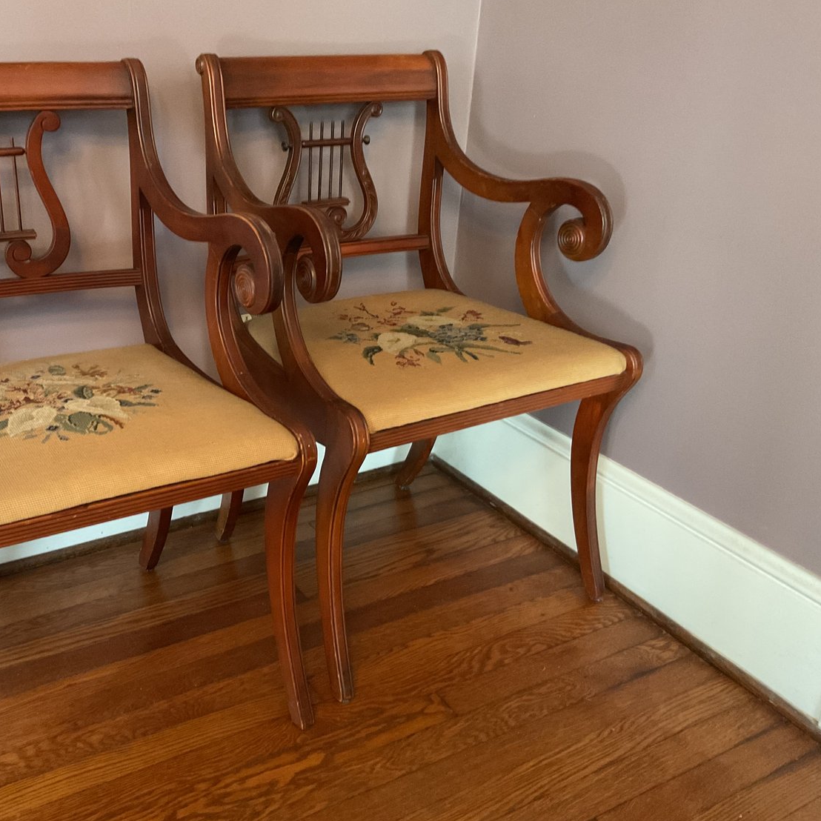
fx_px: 939
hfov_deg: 46.6
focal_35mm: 35
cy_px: 403
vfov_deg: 47.2
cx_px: 286
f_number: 1.8
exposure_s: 1/30
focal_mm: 3
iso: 320
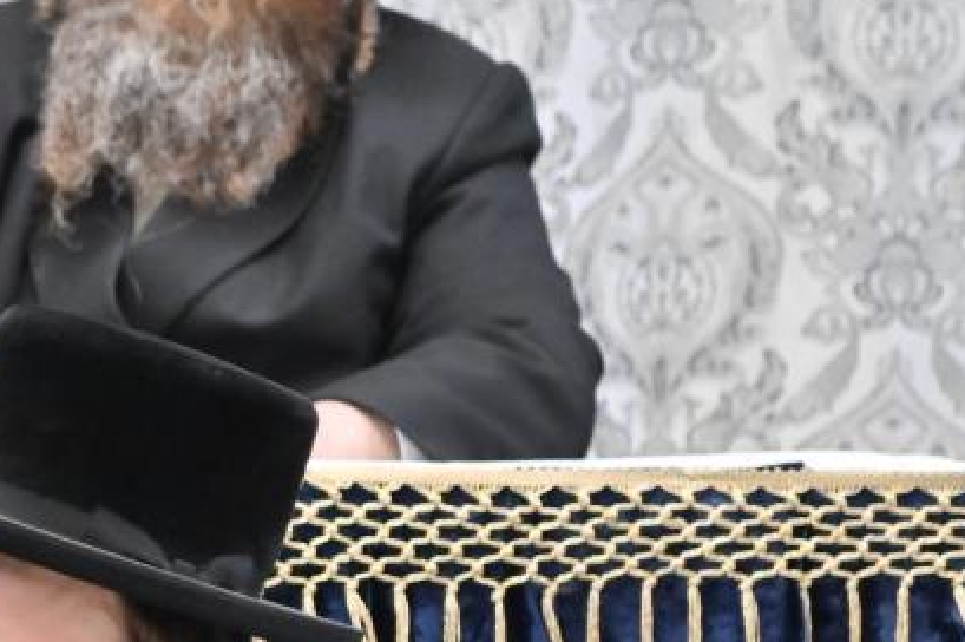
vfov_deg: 3.0
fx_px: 12079
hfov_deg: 4.6
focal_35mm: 451
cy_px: 751
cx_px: -144
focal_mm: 120
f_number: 4
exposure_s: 1/200
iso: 1000
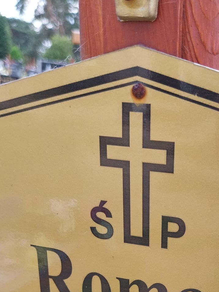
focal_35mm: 56
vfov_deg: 31.6
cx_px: 166
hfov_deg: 25.8
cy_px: 296
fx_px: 472
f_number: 1.8
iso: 25
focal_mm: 4
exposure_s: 1/165
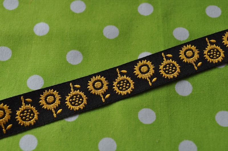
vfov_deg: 21.5
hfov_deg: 31.9
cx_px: 114
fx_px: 398
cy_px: 76
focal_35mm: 63
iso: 200
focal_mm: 42
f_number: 8
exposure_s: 1/250
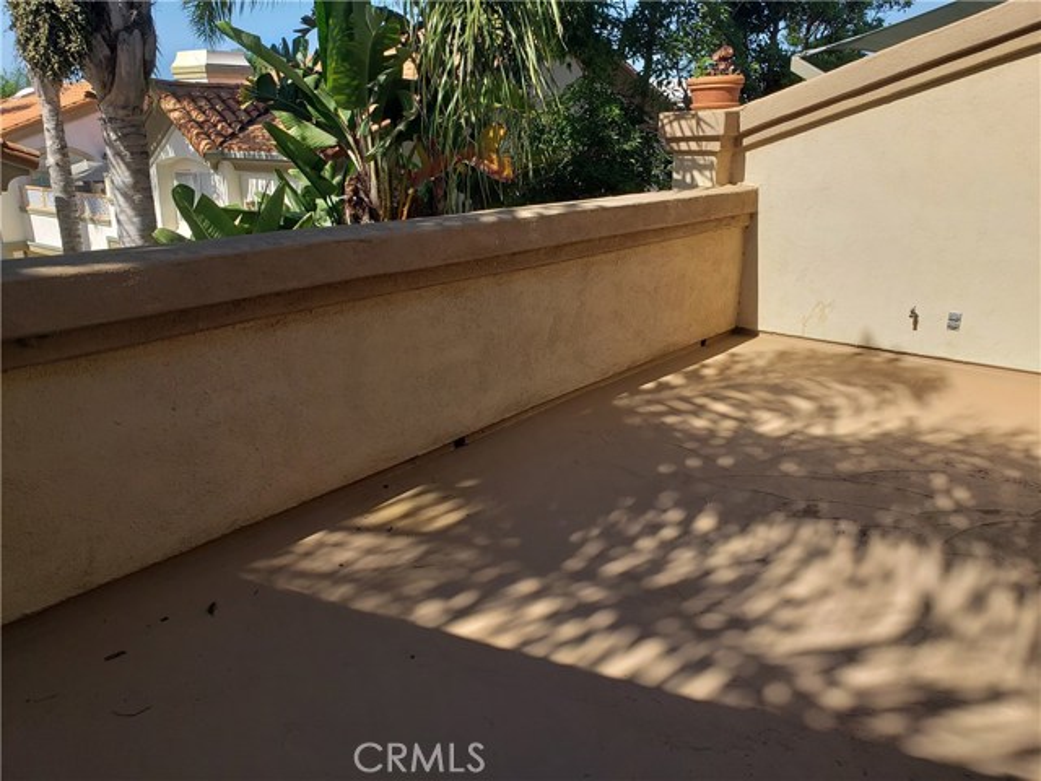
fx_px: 782
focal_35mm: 26
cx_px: 520
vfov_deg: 53.1
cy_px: 390
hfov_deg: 67.3
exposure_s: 1/992
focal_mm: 4.3
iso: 50
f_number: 2.4
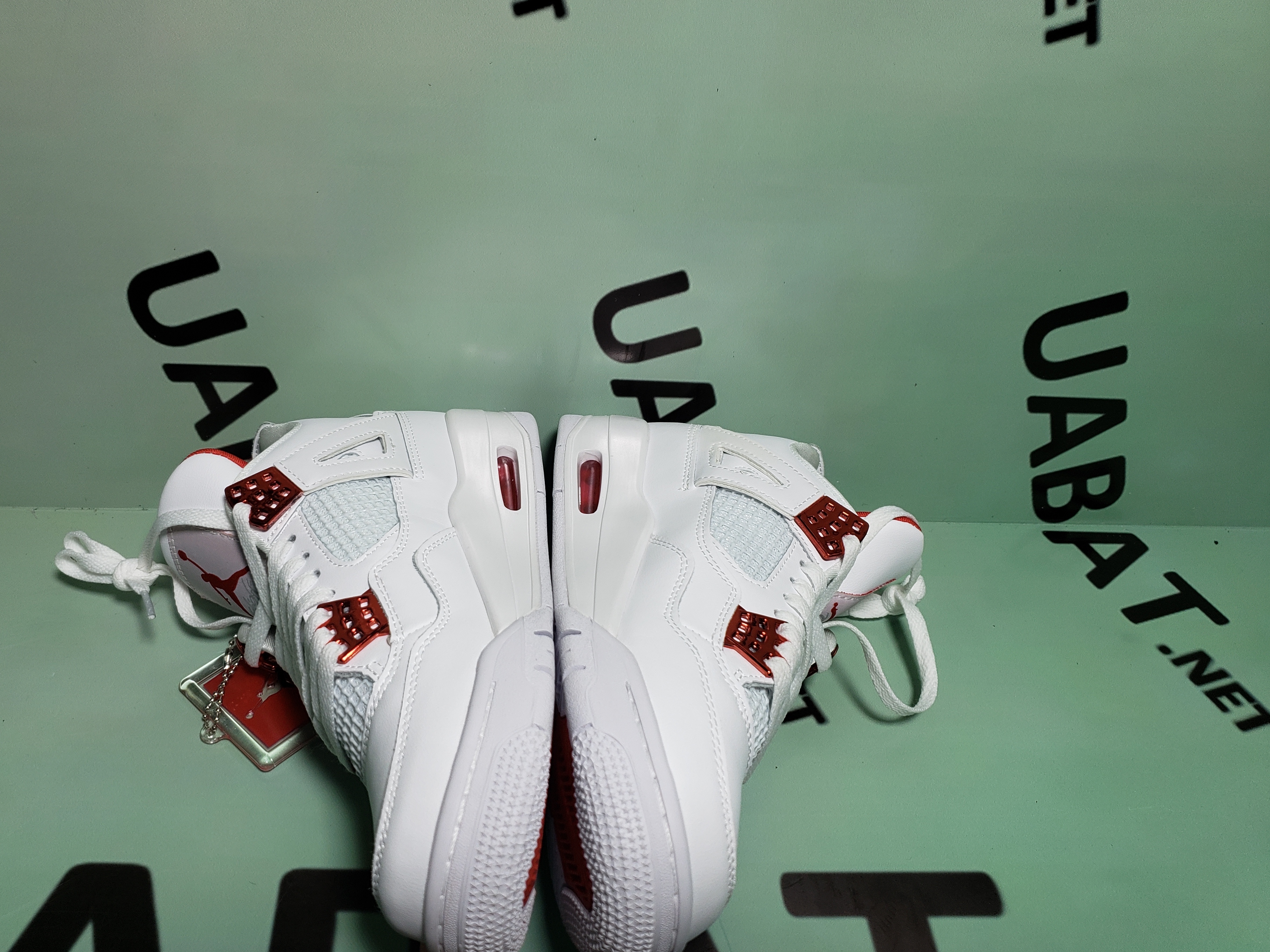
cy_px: 498
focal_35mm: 29
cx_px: 573
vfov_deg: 48.2
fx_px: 1064
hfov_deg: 61.5
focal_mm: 4.3
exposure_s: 1/585
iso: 50
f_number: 1.5
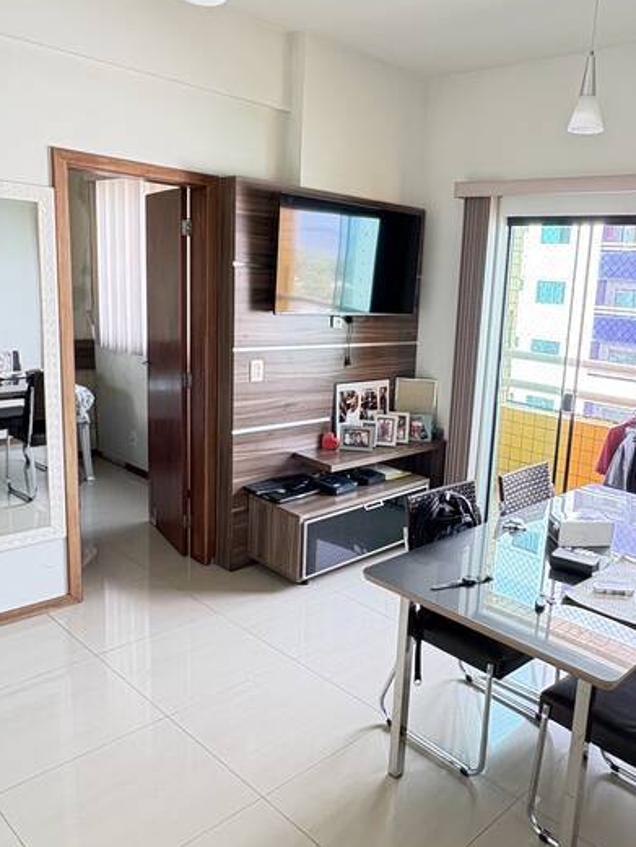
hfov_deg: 47.3
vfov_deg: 61.6
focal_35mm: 29
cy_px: 415
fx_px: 710
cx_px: 433
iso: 250
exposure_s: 1/60
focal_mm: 2.22
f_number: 2.2
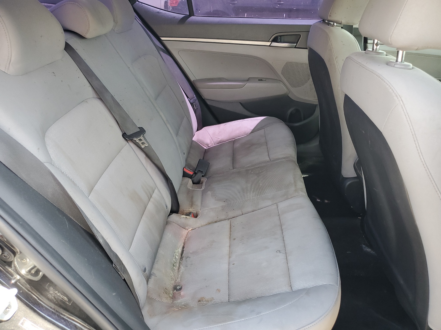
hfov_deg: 67.3
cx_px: 220
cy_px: 165
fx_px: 331
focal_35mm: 26
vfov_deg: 53.1
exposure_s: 1/120
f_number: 1.5
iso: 73
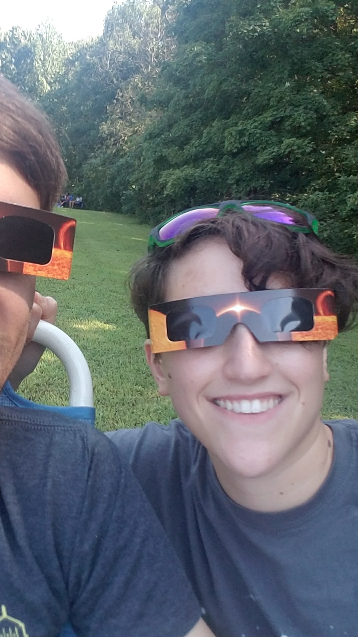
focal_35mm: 31
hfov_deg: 36.6
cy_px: 319
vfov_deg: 62.6
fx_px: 523
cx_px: 75
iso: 50
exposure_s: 1/235
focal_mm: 2.1
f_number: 1.7
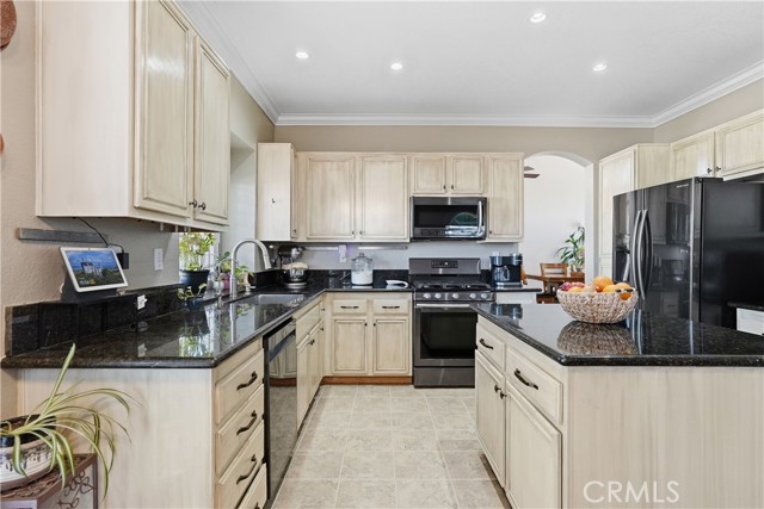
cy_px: 254
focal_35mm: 18
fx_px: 382
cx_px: 382
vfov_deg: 67.4
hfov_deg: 90.0
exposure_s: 1/15
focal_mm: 18
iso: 1000
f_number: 5
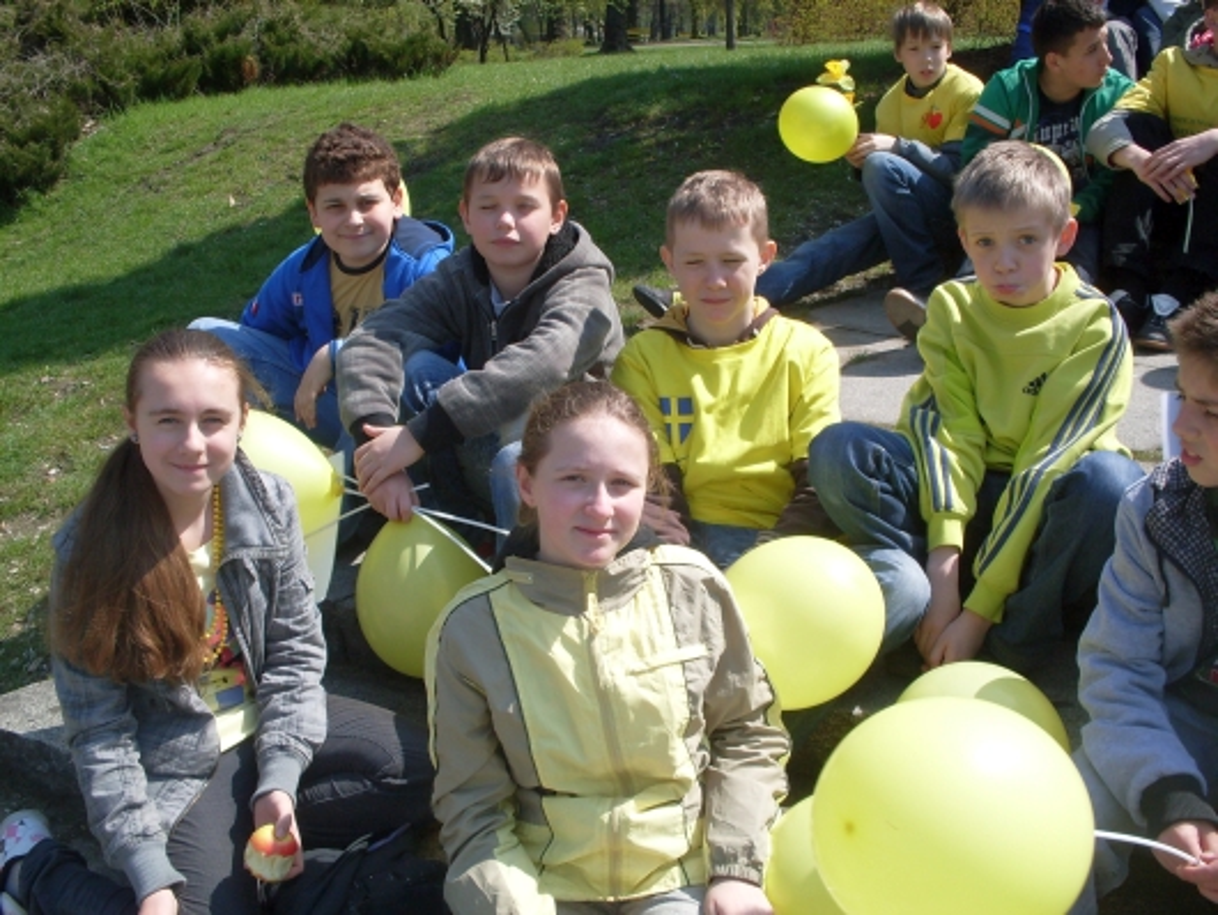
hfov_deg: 49.0
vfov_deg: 37.7
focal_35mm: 38
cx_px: 609
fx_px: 1338
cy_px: 458
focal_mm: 6.3
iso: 80
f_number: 8.4
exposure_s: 1/125
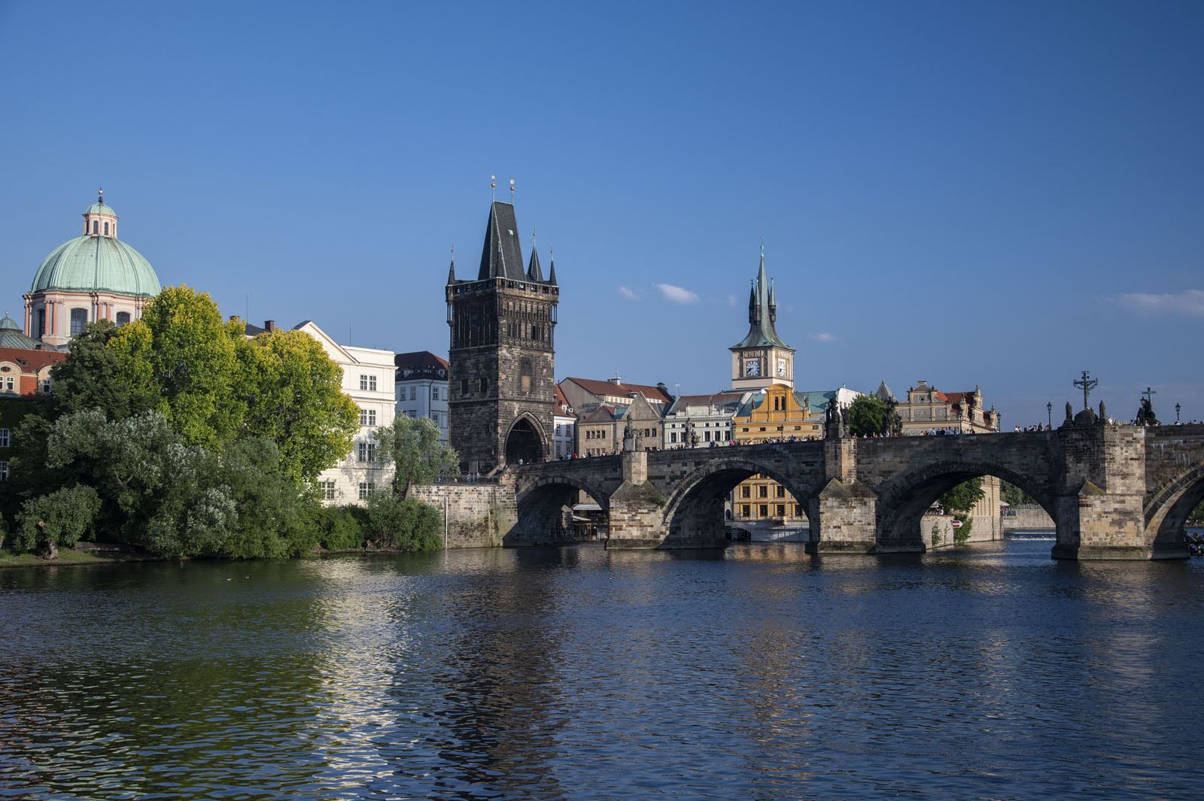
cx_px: 602
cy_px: 400
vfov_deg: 30.5
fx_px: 1471
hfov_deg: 44.5
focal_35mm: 44
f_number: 8
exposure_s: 1/500
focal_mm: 44
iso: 400
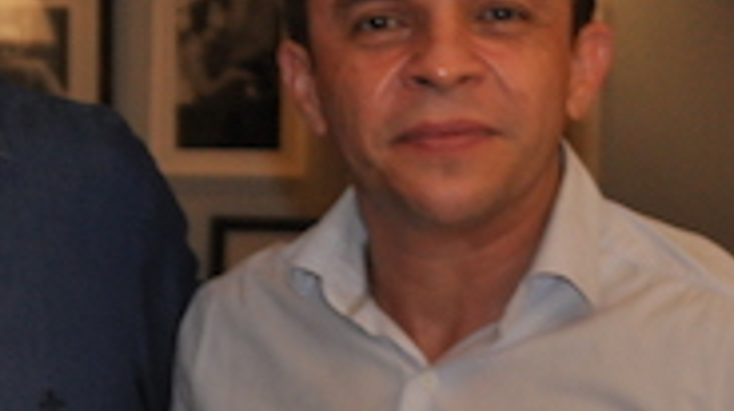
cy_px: 46
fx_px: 2741
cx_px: -124
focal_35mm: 141
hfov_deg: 14.8
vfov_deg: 8.5
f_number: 4.5
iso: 800
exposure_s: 1/60
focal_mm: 30
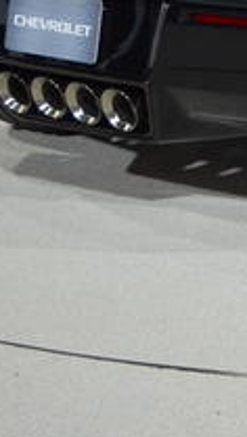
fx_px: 1962
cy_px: -63
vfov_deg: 12.5
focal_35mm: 169
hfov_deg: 7.0
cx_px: 488
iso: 500
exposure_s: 1/200
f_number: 4
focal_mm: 22
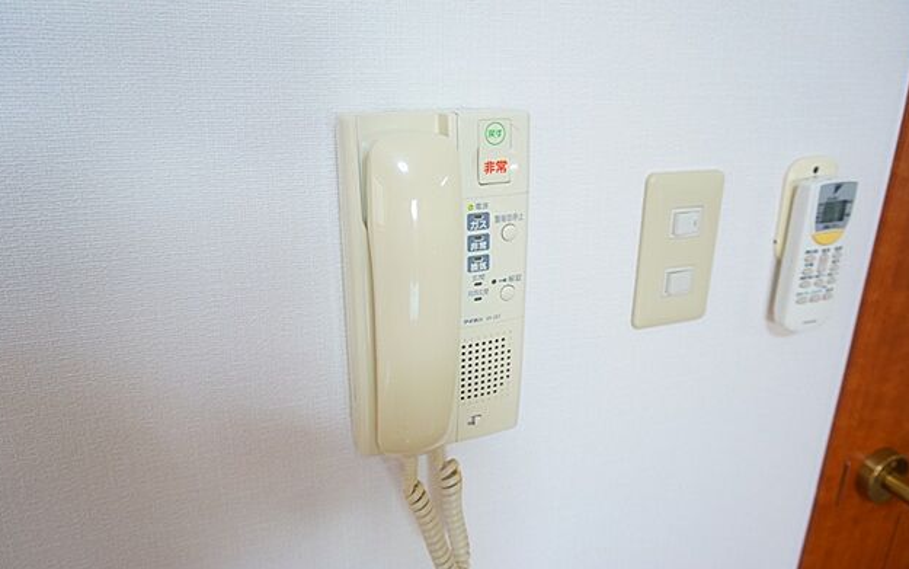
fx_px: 619
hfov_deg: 72.5
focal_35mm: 25
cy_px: 274
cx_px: 455
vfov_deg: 49.3
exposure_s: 1/60
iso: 640
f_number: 4
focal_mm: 16
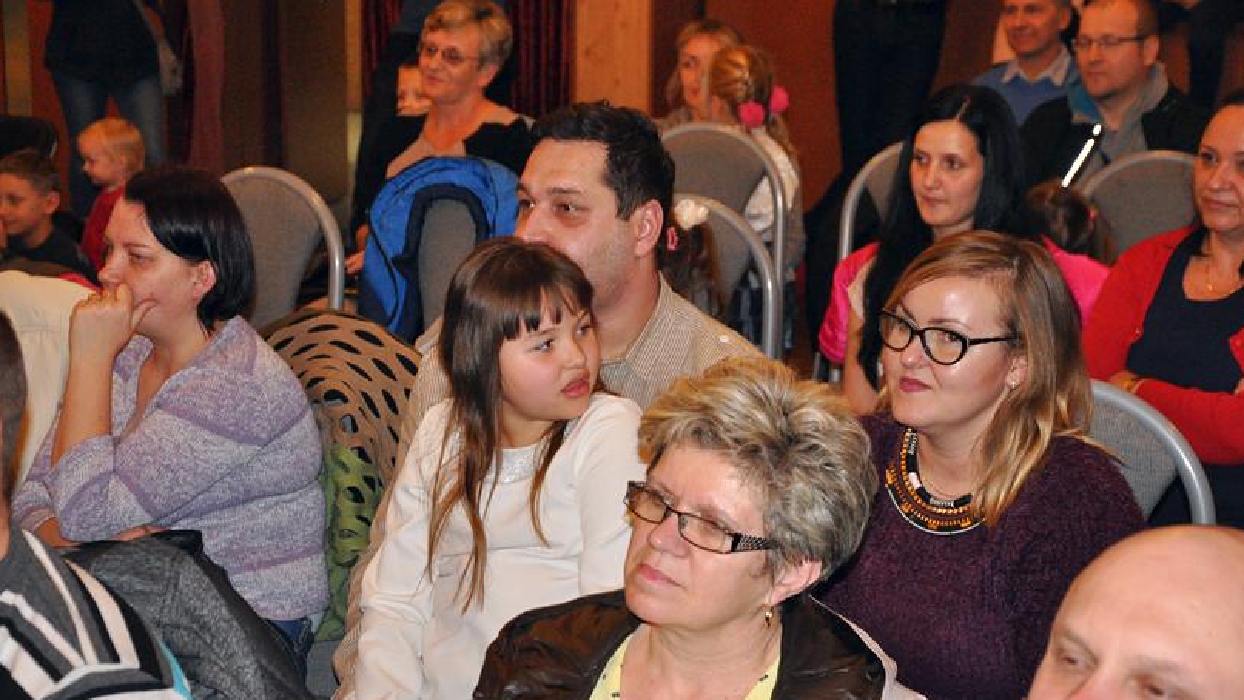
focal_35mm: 86
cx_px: 652
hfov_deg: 24.7
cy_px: 360
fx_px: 2837
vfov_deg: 14.1
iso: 2000
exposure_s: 1/60
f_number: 5
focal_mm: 52
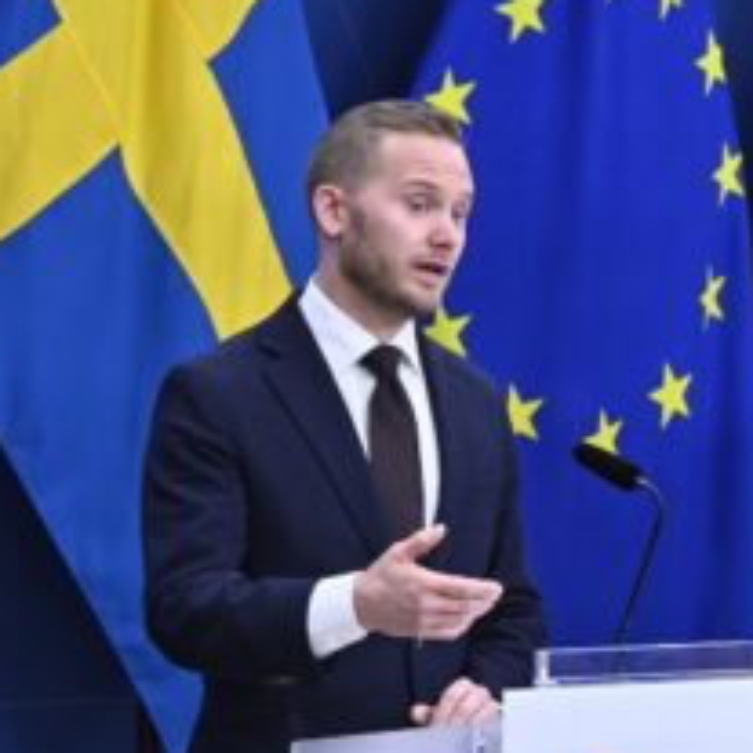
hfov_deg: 9.2
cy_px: 415
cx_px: 662
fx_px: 4676
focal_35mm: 190
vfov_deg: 9.2
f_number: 5.6
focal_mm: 103
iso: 2500
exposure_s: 1/320
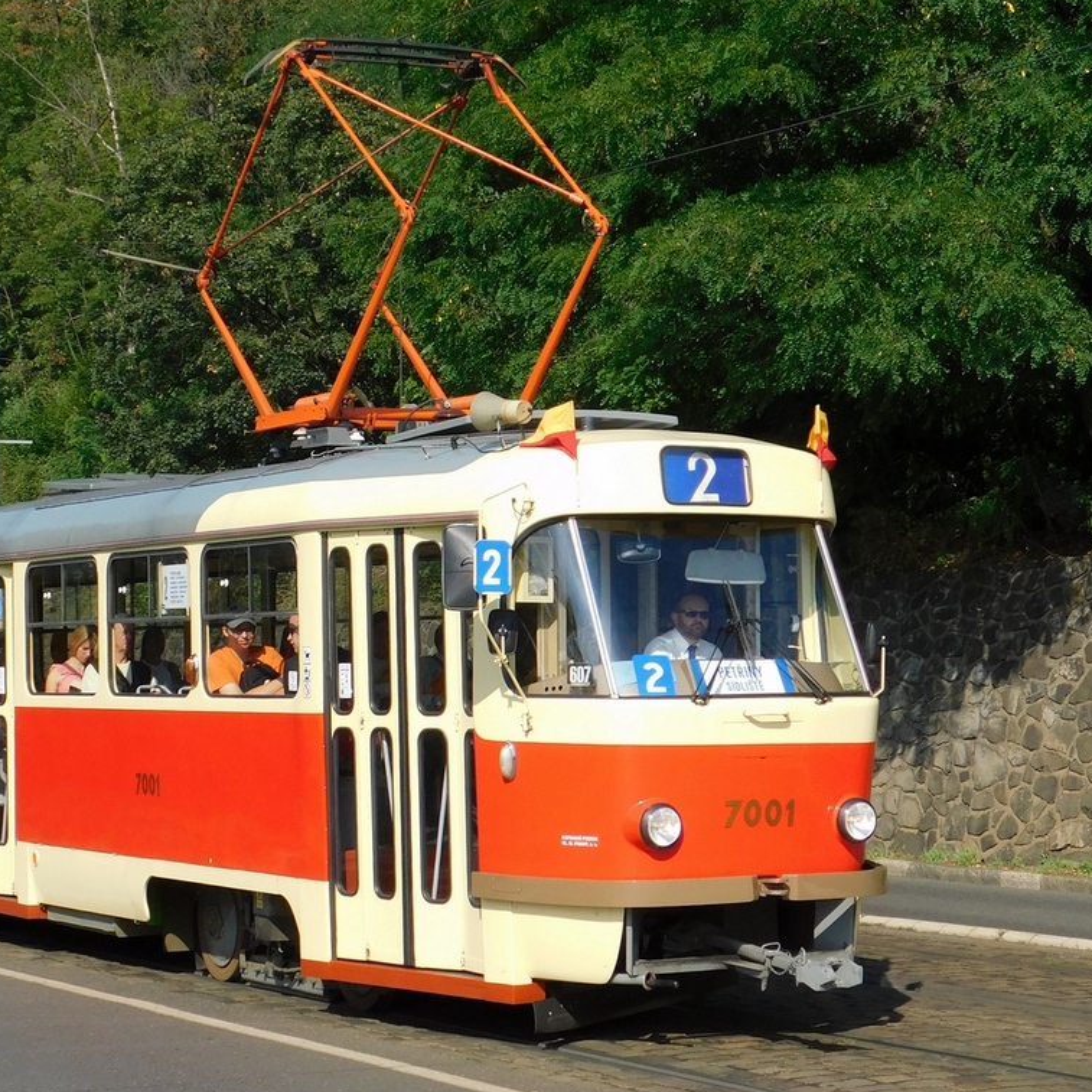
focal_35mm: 61
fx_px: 2177
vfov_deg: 28.2
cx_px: 384
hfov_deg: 28.0
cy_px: 542
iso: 125
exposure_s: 1/1000
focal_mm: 9
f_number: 3.8
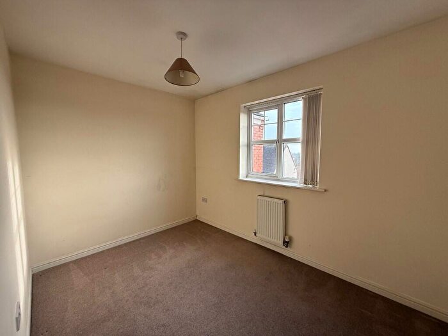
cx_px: 224
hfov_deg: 102.1
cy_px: 168
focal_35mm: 14
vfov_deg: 85.7
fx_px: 181
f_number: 2.2
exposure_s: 1/165
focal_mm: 2.22
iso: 64
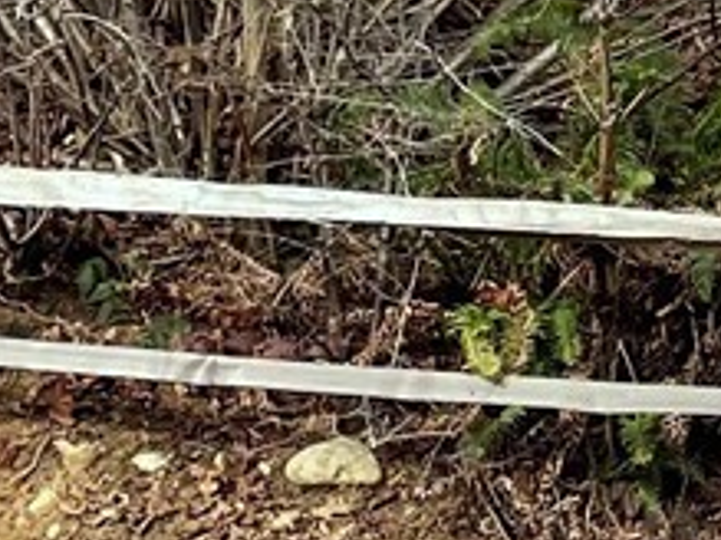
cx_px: 1751
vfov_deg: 7.7
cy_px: -184
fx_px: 3955
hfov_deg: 9.3
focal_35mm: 190
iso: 32
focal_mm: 4.2
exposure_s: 1/875
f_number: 1.6
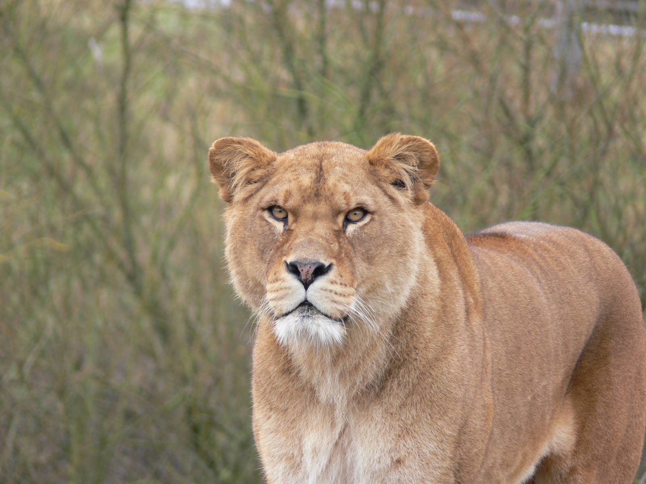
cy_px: 242
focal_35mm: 420
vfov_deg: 3.5
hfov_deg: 4.7
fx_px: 7838
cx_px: 323
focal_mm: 88.8
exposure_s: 1/50
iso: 80
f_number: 4
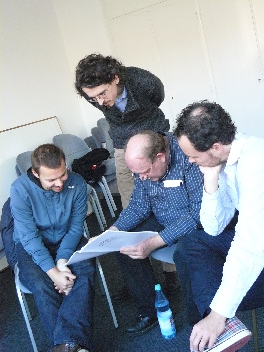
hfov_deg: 33.6
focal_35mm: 43
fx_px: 437
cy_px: 176
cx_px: 132
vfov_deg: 43.9
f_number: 2.8
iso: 400
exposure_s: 1/40
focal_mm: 7.1
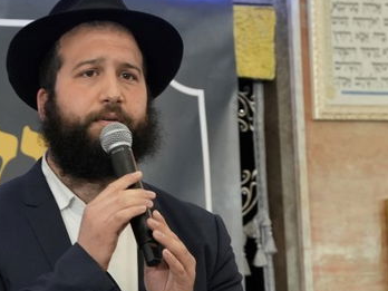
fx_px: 2356
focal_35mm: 210
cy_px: 355
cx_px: 32
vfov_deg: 7.0
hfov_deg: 9.4
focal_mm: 54.3
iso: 1600
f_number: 4
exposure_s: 1/200
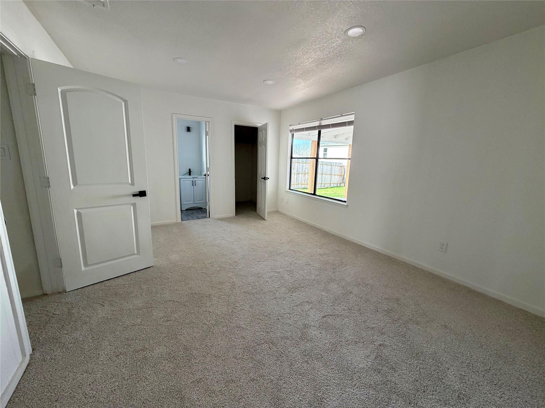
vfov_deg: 85.7
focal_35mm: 14
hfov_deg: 102.1
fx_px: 220
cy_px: 204
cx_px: 272
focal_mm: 2.22
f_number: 2.2
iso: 250
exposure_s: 1/121
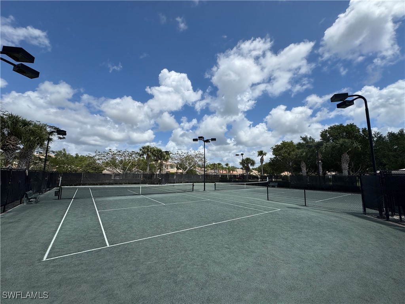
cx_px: 202
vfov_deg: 85.7
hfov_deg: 102.1
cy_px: 152
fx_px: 164
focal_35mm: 14
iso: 50
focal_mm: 2.22
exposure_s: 1/4132
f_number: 2.2
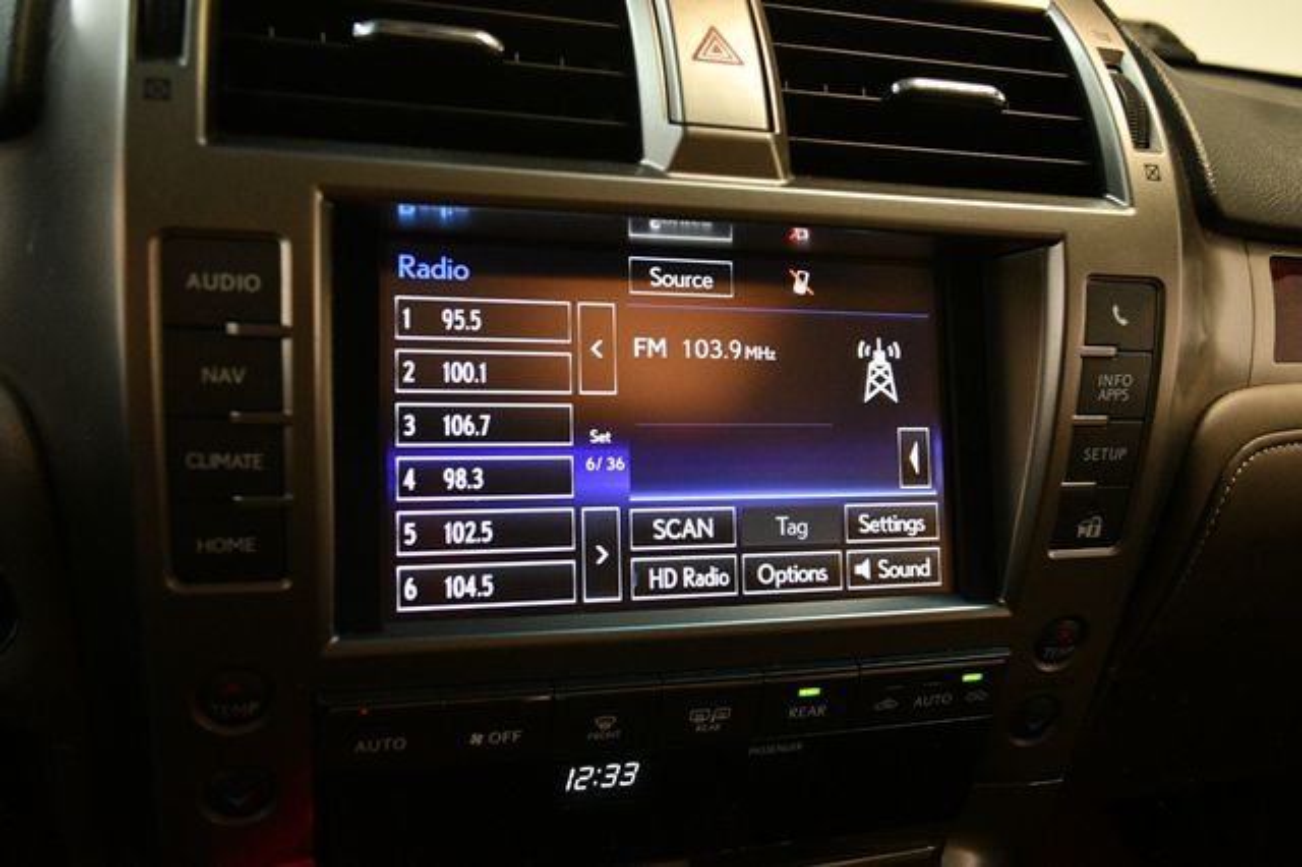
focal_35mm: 30
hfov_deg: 62.0
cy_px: 434
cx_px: 651
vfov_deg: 43.6
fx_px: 1084
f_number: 3.8
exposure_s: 1/125
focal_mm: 20
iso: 2800
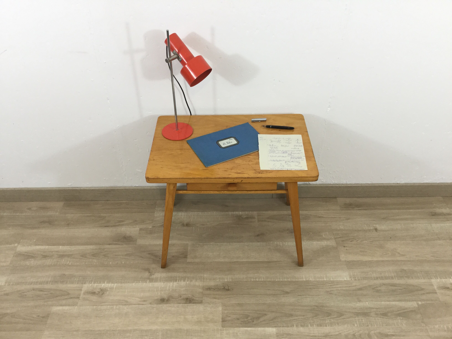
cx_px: 226
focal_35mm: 31
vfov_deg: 45.4
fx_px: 405
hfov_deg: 58.4
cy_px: 170
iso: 80
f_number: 2.4
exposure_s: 1/33
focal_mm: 3.3
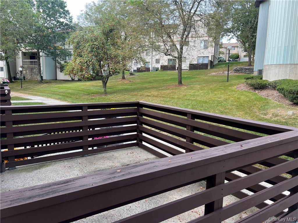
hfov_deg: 67.3
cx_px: 149
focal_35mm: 26
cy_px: 112
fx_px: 224
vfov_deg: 53.1
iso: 40
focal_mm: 5.7
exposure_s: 1/178
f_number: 1.5
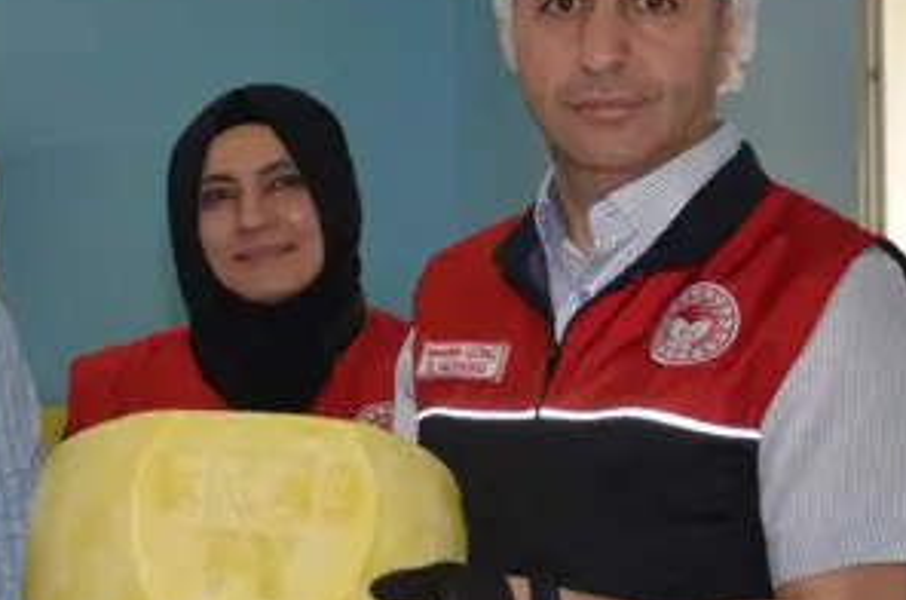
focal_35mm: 107
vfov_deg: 12.7
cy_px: 306
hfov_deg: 18.2
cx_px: -165
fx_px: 2687
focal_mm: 24
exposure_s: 1/60
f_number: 3.8
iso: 640
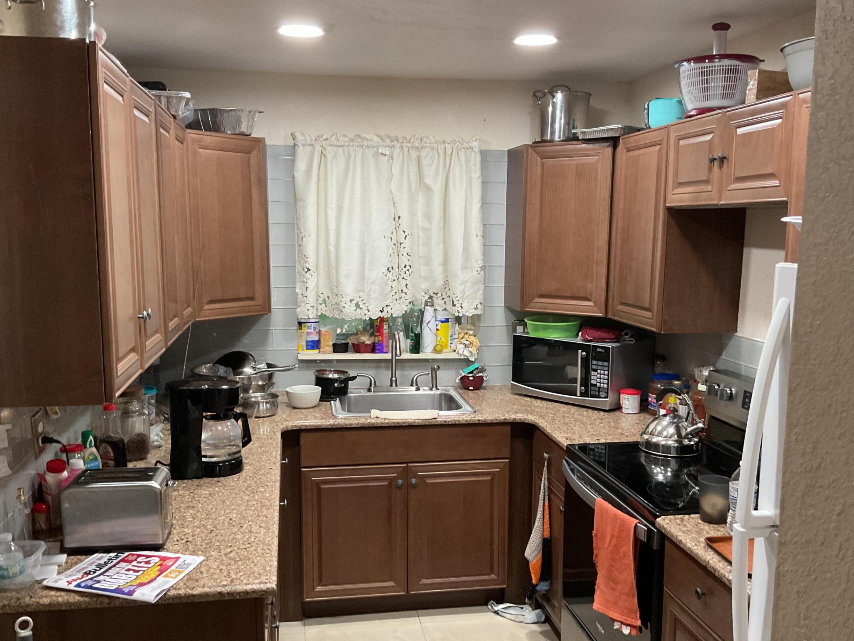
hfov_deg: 54.0
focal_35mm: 34
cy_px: 352
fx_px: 839
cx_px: 422
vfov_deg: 41.7
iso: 200
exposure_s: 1/60
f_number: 1.8
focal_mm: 3
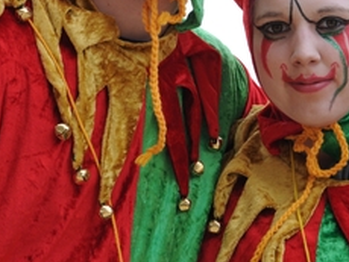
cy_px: 80
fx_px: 3595
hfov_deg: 5.6
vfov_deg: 4.2
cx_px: 261
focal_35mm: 356
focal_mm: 95
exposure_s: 1/80
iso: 200
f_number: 10
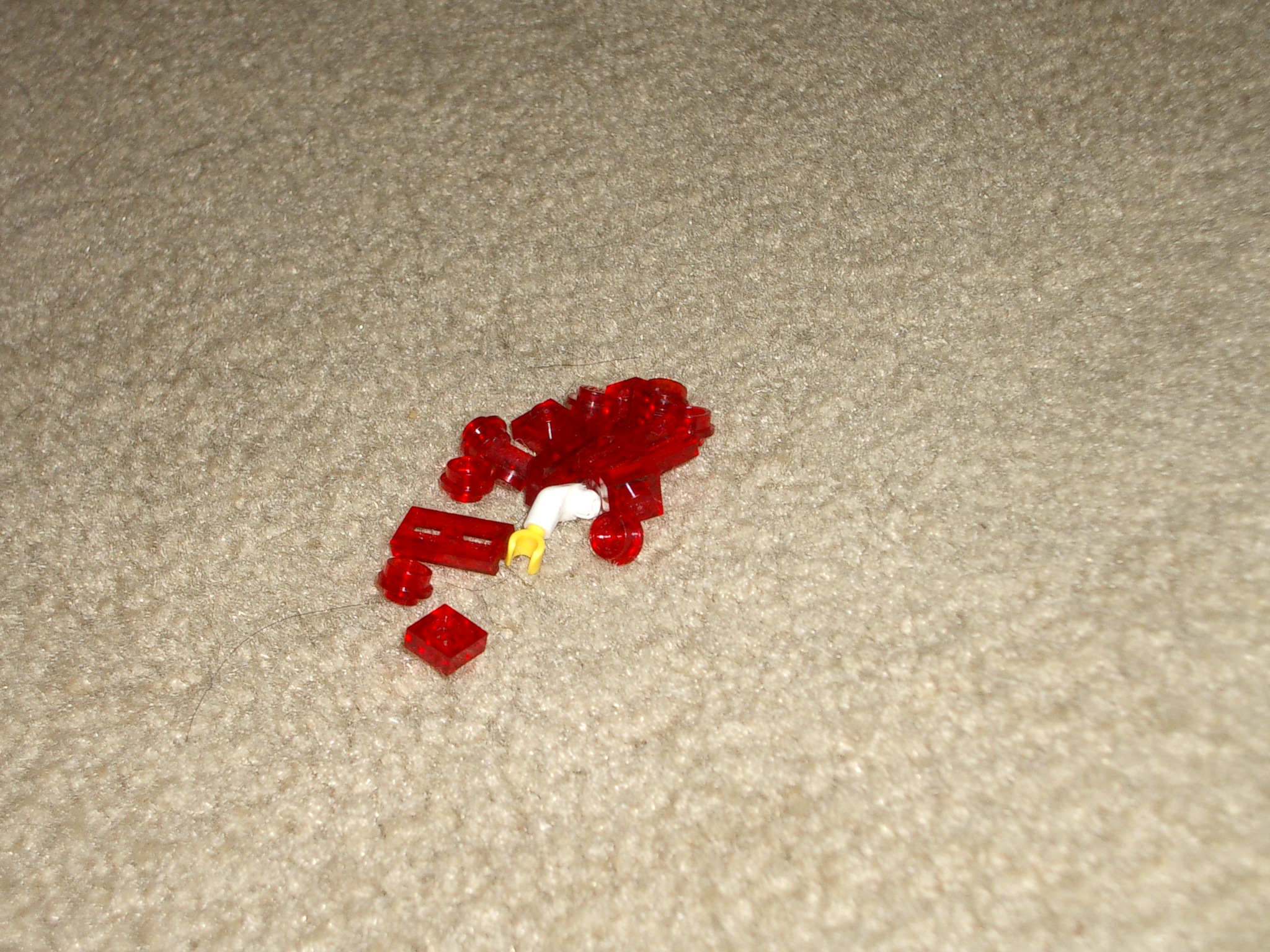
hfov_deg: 31.2
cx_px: 635
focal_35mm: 62
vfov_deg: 23.7
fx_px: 2275
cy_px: 476
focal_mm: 10.2
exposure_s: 1/40
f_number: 3.5
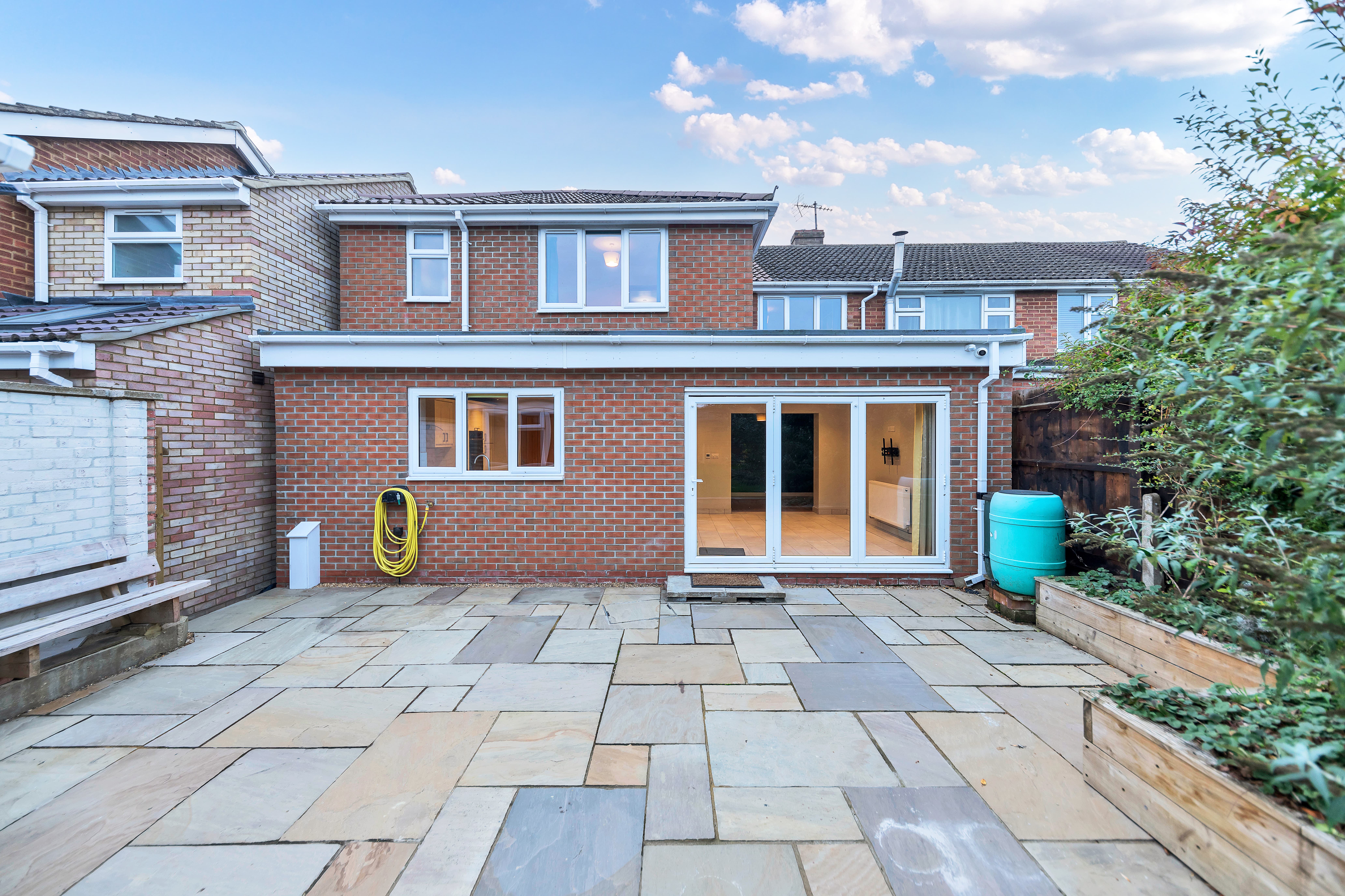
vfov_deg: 90.0
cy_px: 448
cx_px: 672
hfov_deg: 112.6
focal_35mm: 12
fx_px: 448
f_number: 8
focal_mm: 12
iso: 100
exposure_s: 1/80
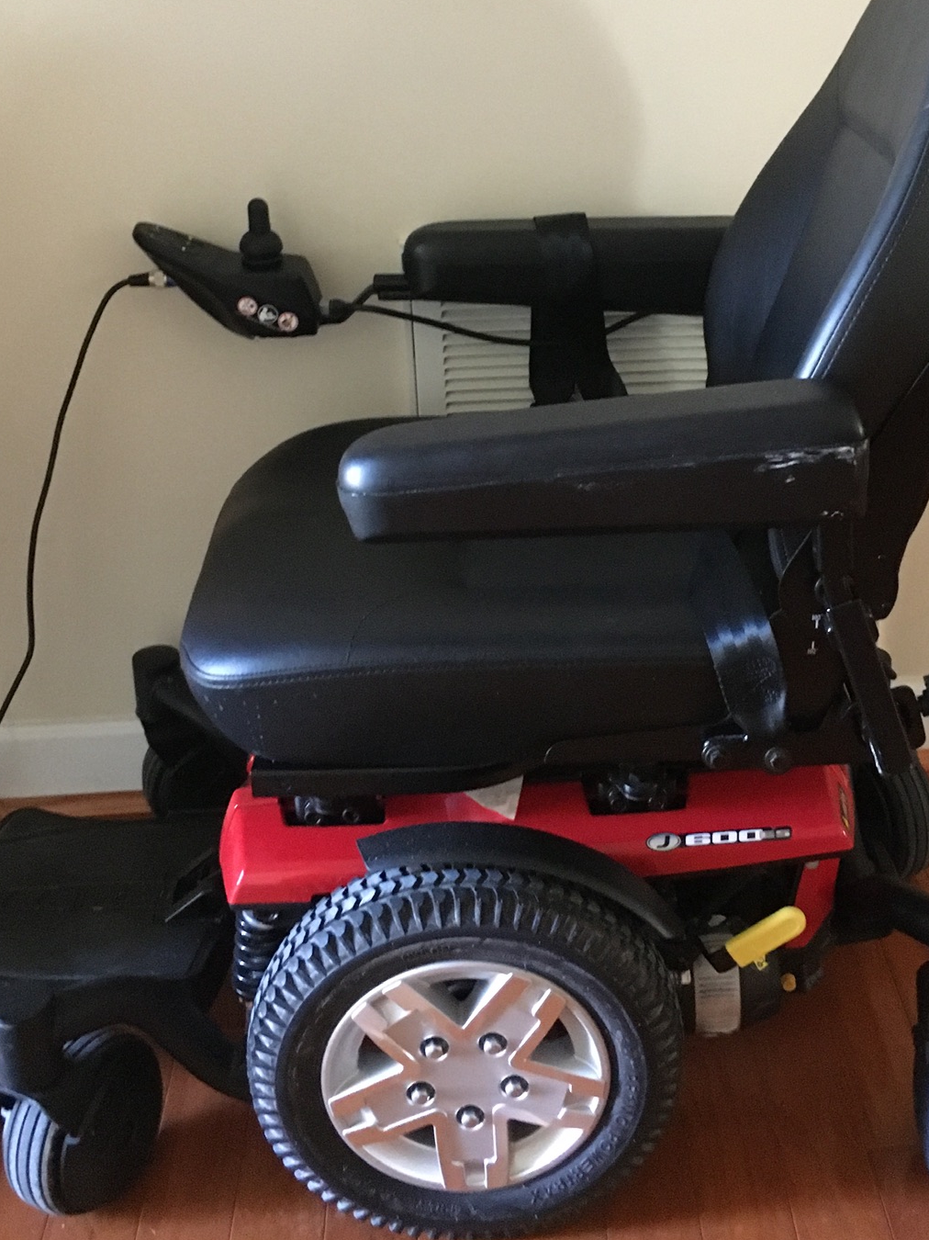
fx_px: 1575
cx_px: 565
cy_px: 434
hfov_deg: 32.7
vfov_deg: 42.5
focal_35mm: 44
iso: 320
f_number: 2.2
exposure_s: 1/15
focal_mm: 4.15
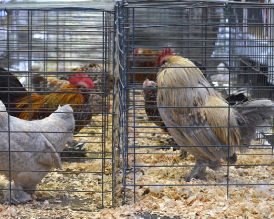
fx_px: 698
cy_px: 110
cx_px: 111
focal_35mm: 86
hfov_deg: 22.2
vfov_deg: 17.9
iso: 1250
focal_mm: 50
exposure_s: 1/200
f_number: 5
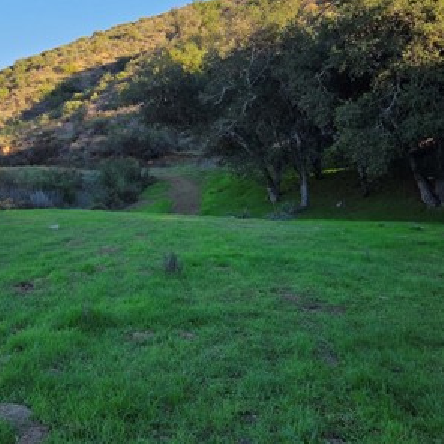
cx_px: 178
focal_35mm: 44
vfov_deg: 38.2
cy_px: 180
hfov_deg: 38.2
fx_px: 639
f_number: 1.8
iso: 80
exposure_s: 1/1794
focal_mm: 5.4
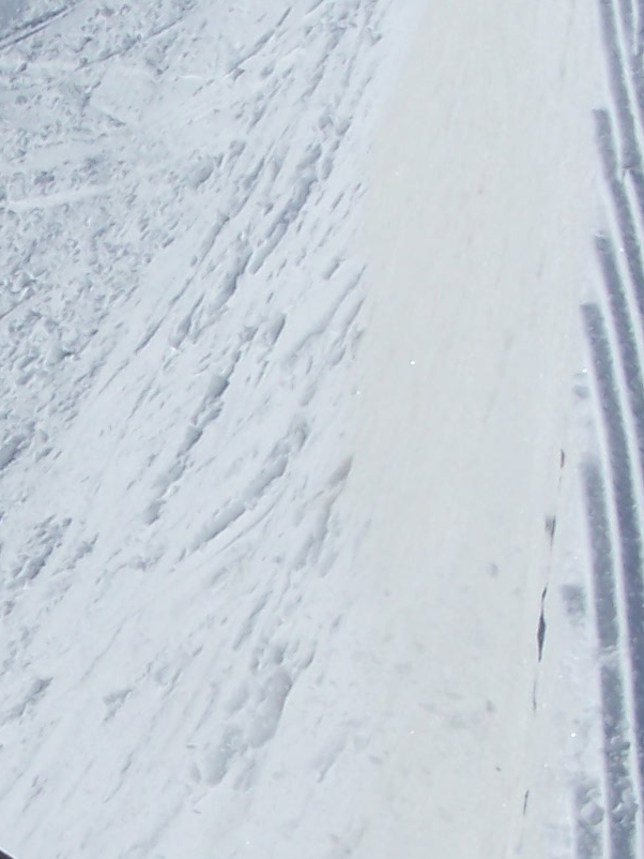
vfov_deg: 16.0
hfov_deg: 12.0
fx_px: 3025
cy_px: 667
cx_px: -14
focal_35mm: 122
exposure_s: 1/1500
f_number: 5.6
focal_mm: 6.3
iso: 80
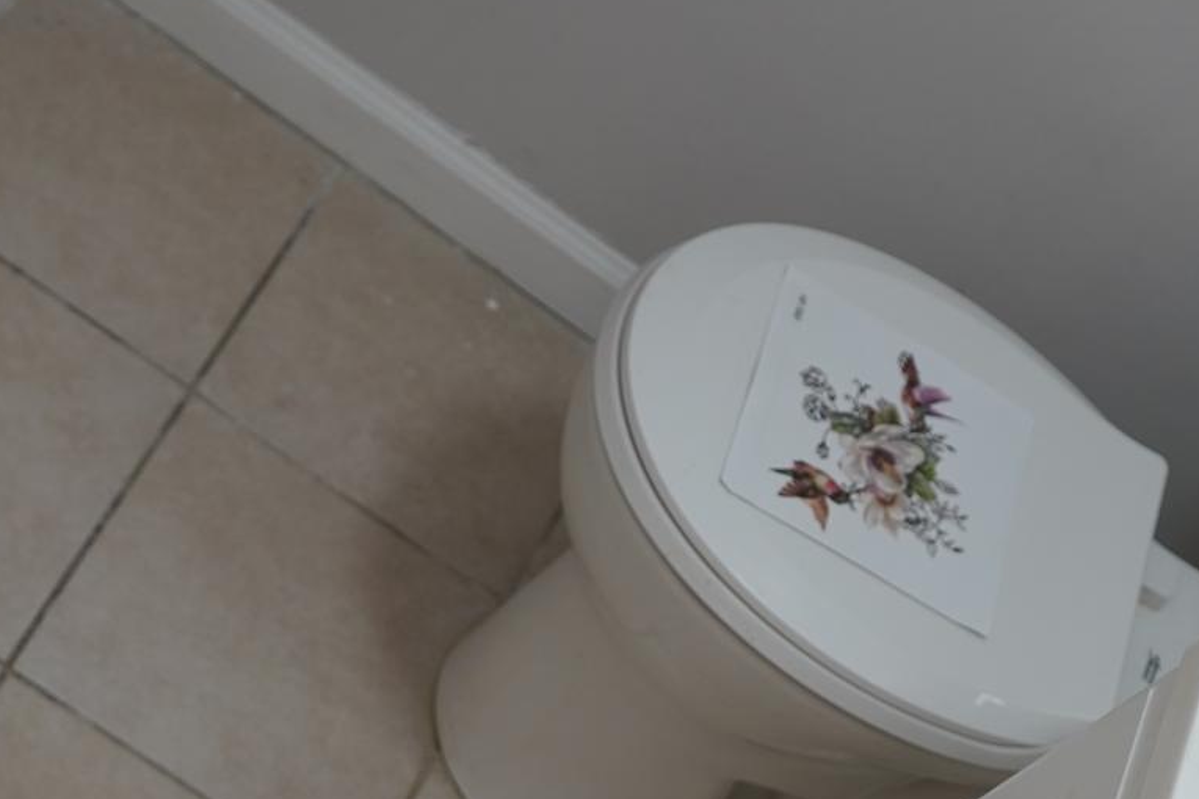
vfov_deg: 17.7
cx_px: 533
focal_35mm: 75
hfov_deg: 27.0
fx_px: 2498
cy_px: 800
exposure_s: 1/160
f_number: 4
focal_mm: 28
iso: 500
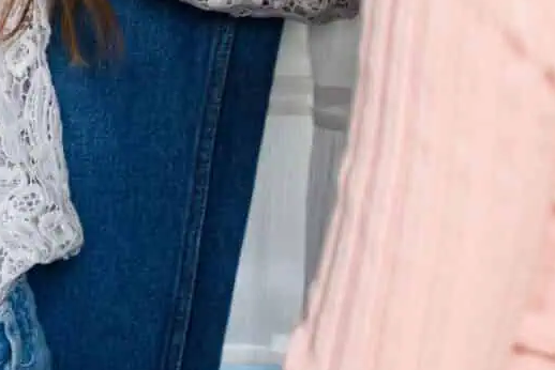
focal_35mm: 247
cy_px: -369
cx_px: -168
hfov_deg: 8.2
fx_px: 3810
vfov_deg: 5.5
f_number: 5
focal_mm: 50
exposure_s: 1/160
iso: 100
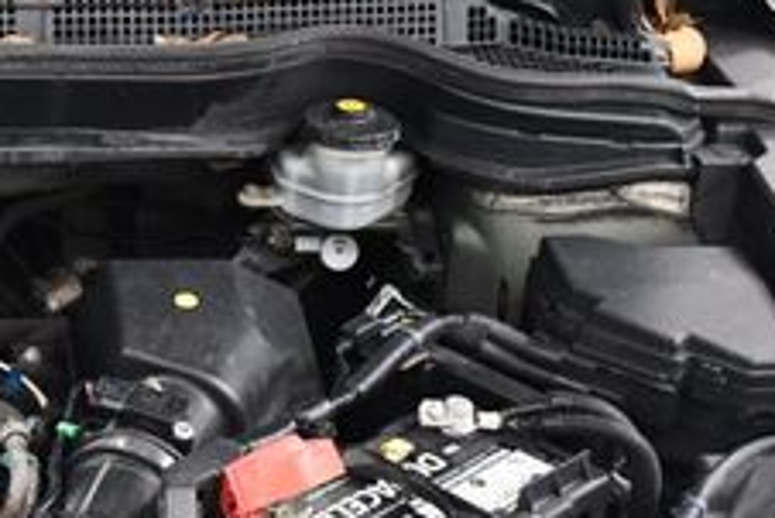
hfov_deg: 18.9
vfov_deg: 13.4
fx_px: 2197
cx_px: -168
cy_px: 391
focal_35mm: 102
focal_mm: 18
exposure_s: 1/125
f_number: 3.5
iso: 3200
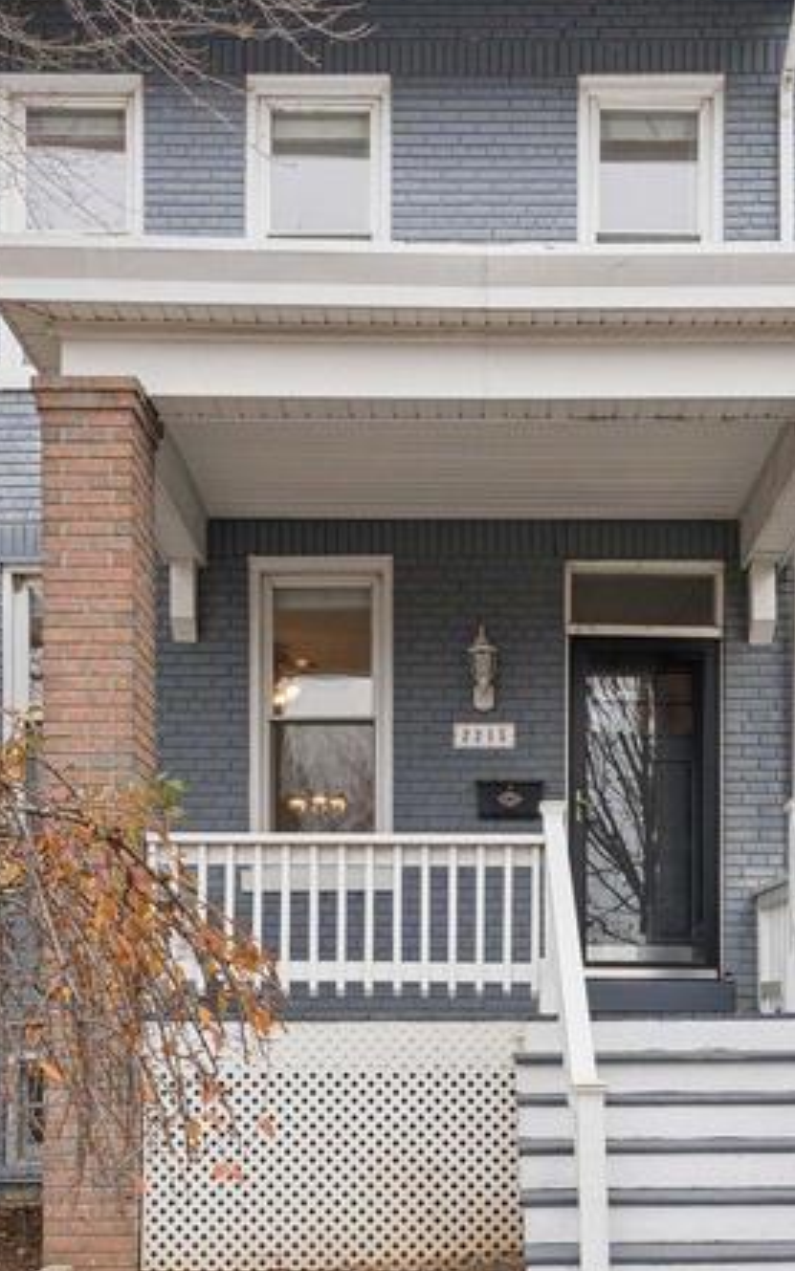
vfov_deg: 58.1
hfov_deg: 38.1
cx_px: 485
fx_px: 1144
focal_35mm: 33
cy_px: 613
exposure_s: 1/125
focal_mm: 14
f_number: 8
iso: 200
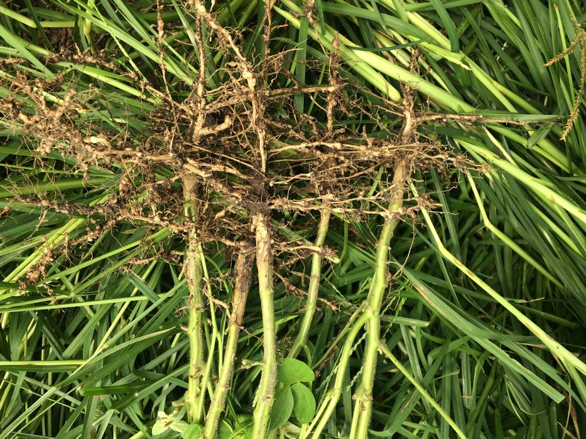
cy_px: 220
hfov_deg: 61.7
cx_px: 293
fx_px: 491
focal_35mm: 29
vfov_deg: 48.2
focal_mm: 4.15
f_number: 2.2
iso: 32
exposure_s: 1/363
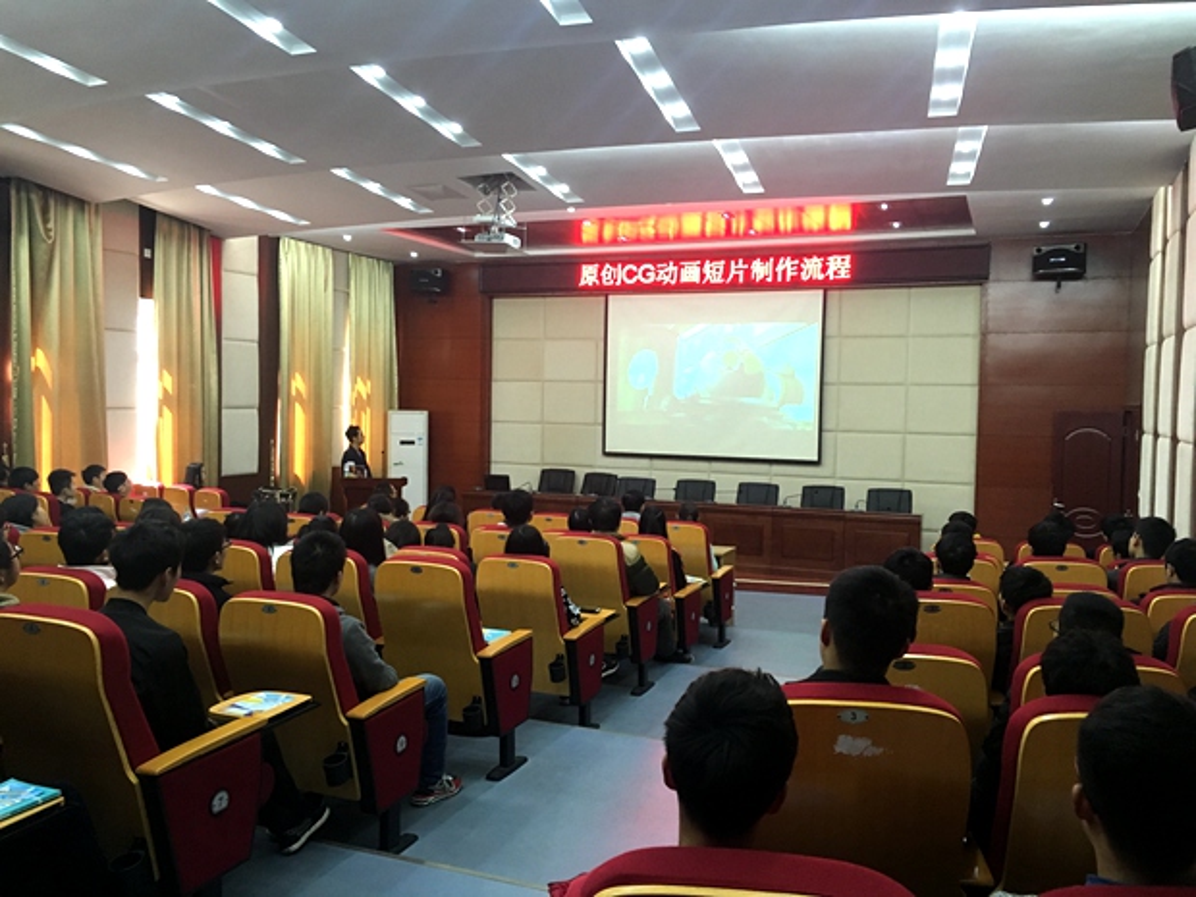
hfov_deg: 61.7
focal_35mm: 29
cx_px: 598
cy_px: 448
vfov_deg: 48.2
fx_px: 1002
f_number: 2.2
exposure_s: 1/33
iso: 160
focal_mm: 4.15
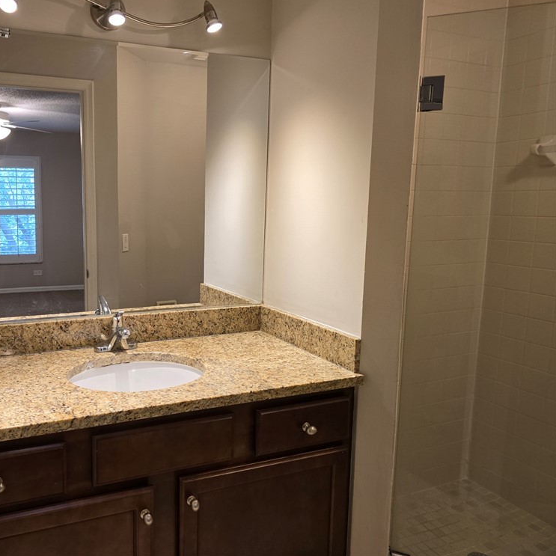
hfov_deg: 55.8
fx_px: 509
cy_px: 271
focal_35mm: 28
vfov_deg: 57.3
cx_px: 174
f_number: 1.7
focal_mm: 6.3
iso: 160
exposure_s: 1/120
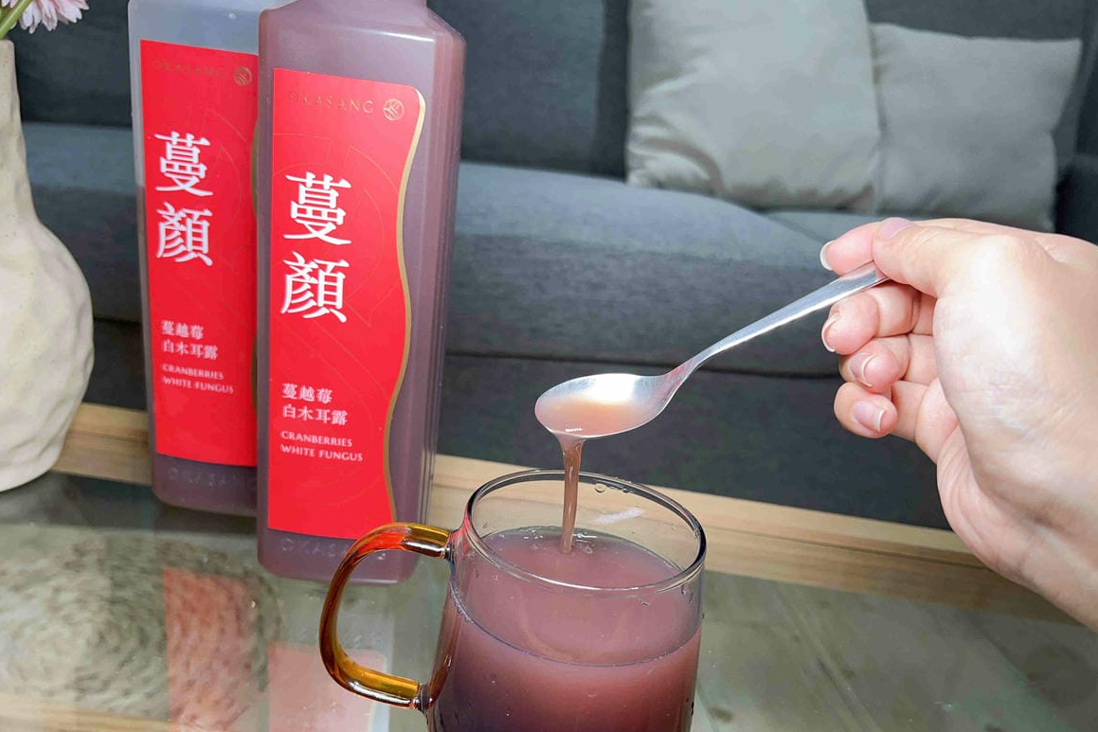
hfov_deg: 65.5
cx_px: 543
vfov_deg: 46.3
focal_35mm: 28
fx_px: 854
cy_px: 415
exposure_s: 1/120
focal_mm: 5.7
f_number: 1.5
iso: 64
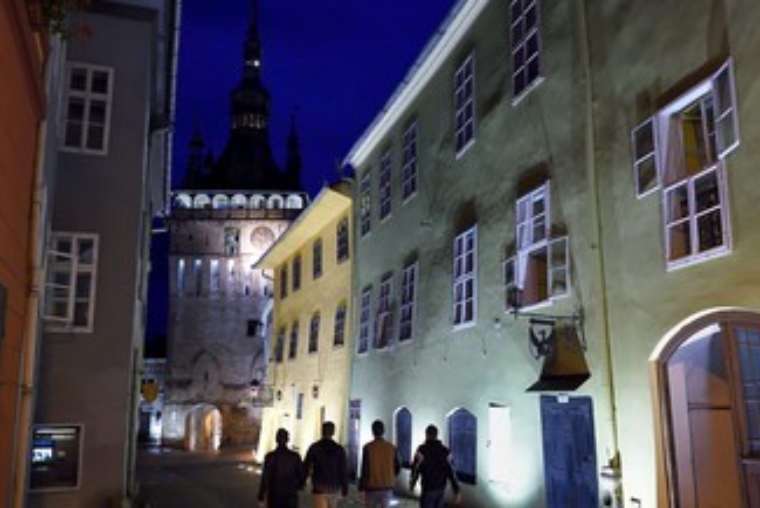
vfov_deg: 42.3
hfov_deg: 60.3
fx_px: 655
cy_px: 274
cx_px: 369
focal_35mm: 31
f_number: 5
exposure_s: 1/30
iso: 4000
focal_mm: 24
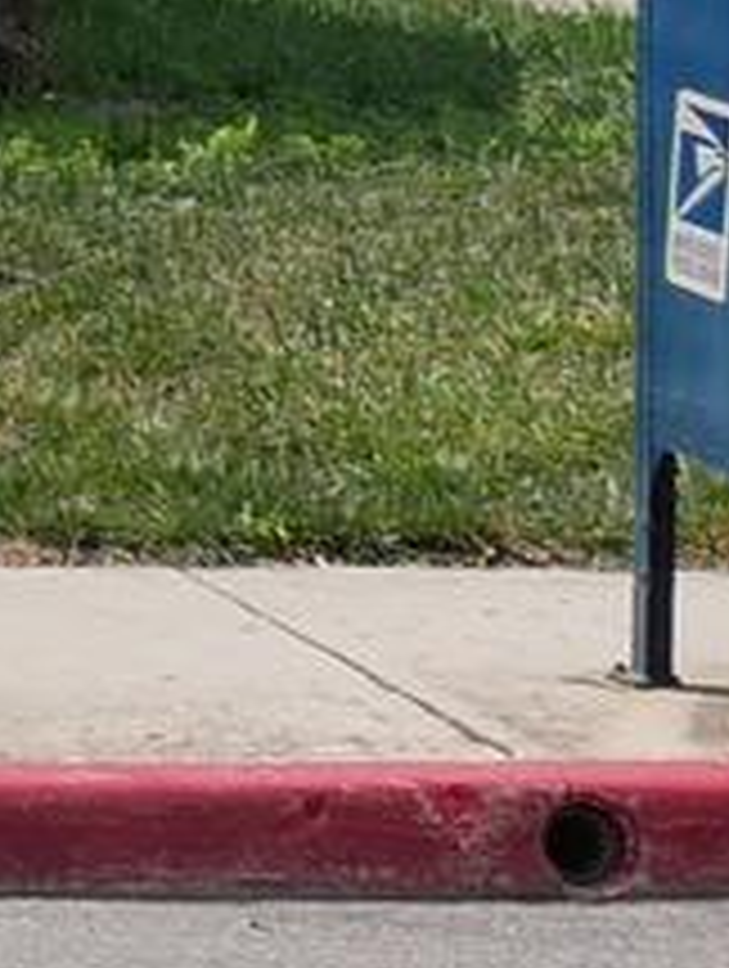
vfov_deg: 5.6
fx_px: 9575
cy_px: -1090
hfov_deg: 4.0
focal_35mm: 342
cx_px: -2612
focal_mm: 18
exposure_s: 1/400
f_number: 9
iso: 200
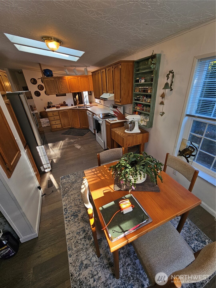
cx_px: 108
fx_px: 108
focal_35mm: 13
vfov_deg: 106.2
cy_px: 144
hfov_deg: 89.9
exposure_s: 1/141
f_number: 2.2
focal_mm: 2.2
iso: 50
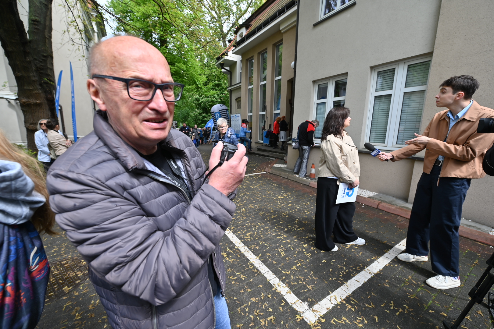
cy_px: 164
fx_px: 192
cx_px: 247
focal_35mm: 14
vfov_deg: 81.2
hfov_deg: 104.3
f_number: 4.5
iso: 100
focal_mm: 14
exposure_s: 1/400
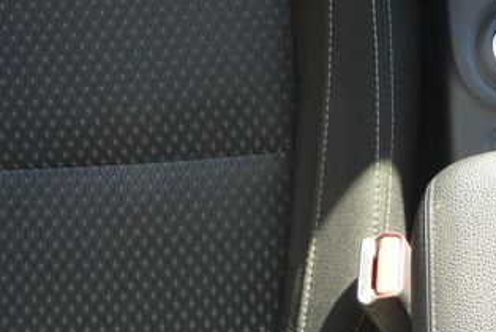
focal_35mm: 88
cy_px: 108
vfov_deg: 15.5
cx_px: 556
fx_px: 1214
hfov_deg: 21.8
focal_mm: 10
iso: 200
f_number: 3.5
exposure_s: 1/125
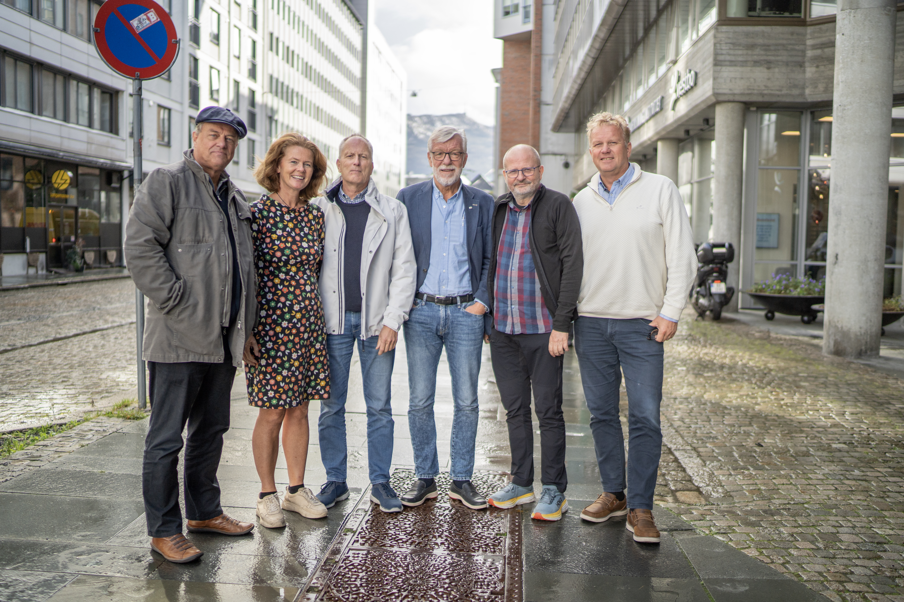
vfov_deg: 37.9
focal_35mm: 35
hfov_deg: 54.4
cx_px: 452
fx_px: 879
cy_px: 301
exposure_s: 1/5000
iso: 400
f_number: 1.4
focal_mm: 35
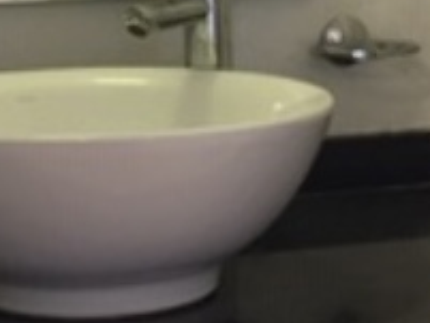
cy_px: 0
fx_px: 1914
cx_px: 199
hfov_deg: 12.8
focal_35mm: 154
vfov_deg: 9.6
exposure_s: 1/30
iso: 80
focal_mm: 4.15
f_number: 2.2
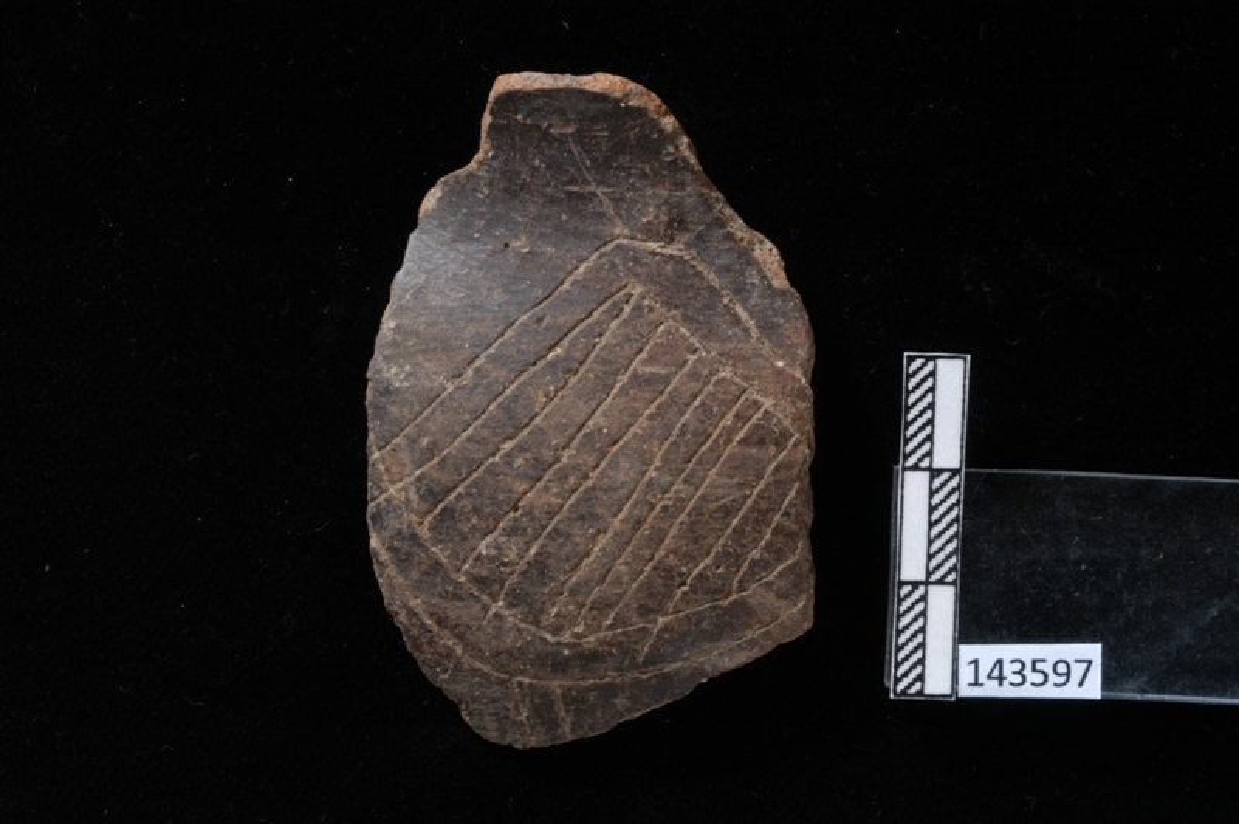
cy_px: 412
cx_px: 620
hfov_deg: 22.6
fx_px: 3095
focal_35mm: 90
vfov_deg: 15.2
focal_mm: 60
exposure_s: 1/100
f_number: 22
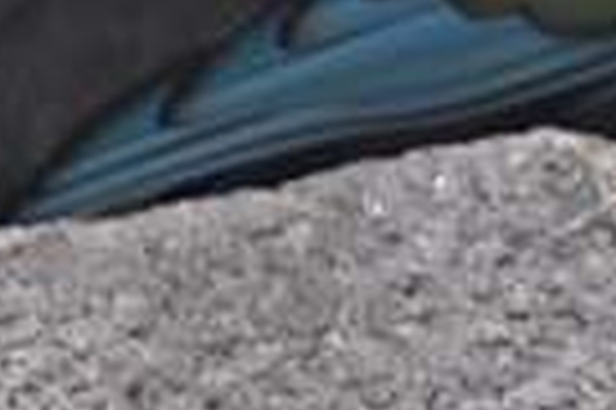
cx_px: 1799
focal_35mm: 1571
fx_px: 26849
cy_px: -412
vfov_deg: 0.9
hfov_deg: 1.3
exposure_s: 1/125
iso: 800
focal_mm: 140
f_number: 5.6
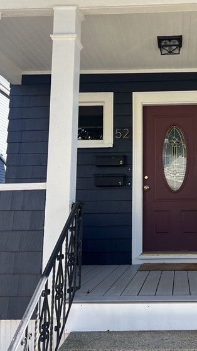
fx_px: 362
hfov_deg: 29.4
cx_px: 169
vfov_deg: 51.6
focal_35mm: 39
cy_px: 173
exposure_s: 1/539
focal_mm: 5.7
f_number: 1.5
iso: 50
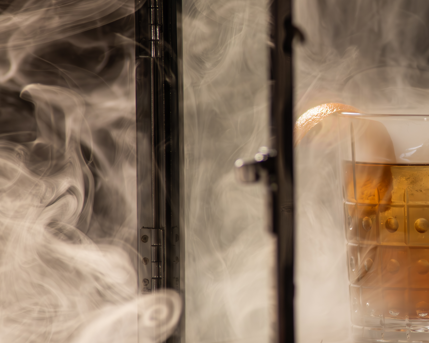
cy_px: 165
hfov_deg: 5.1
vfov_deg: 4.1
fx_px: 4799
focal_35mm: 378
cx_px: 458
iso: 1000
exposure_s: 1/500
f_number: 3.2
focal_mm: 180
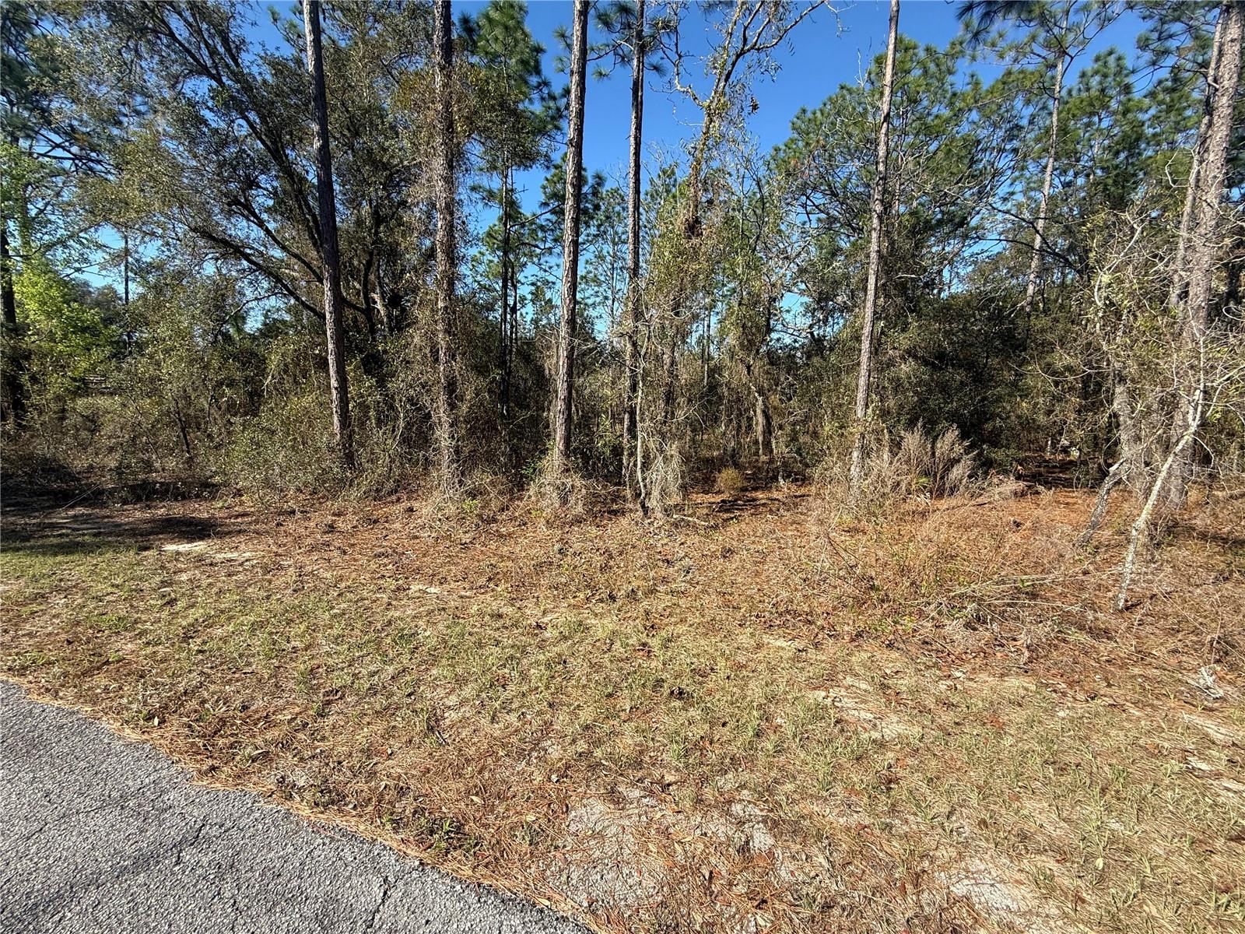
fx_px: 504
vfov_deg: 85.7
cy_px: 467
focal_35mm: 14
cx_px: 622
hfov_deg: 102.1
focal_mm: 2.22
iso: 50
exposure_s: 1/970
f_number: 2.2
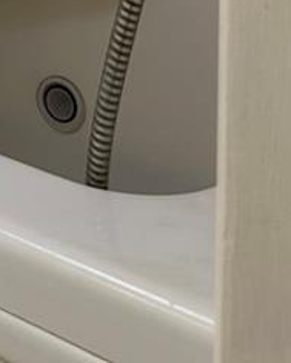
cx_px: -269
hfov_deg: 11.8
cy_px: -412
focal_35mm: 119
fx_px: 1280
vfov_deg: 13.4
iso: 80
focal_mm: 6.86
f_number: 1.78
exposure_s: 1/120
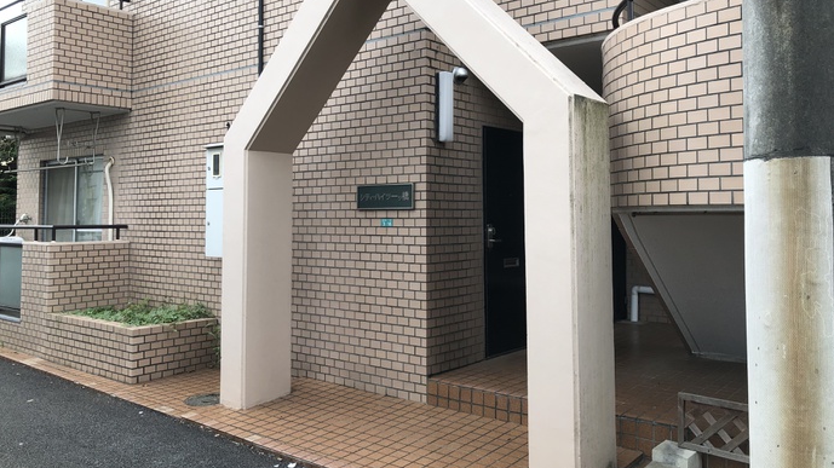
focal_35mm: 31
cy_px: 184
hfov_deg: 62.6
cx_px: 421
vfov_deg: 37.6
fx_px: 685
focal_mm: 3.99
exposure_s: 1/322
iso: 20
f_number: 1.8
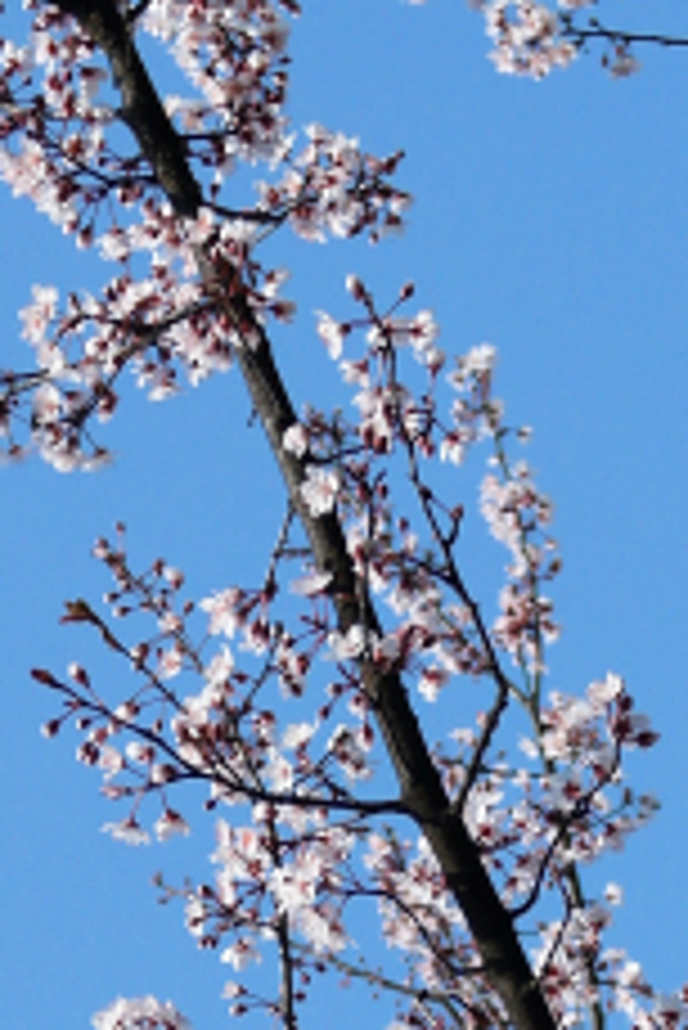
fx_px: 3835
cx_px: 348
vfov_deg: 14.4
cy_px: 1484
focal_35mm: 134
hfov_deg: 10.3
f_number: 3.5
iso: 200
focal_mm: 20
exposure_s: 1/2500
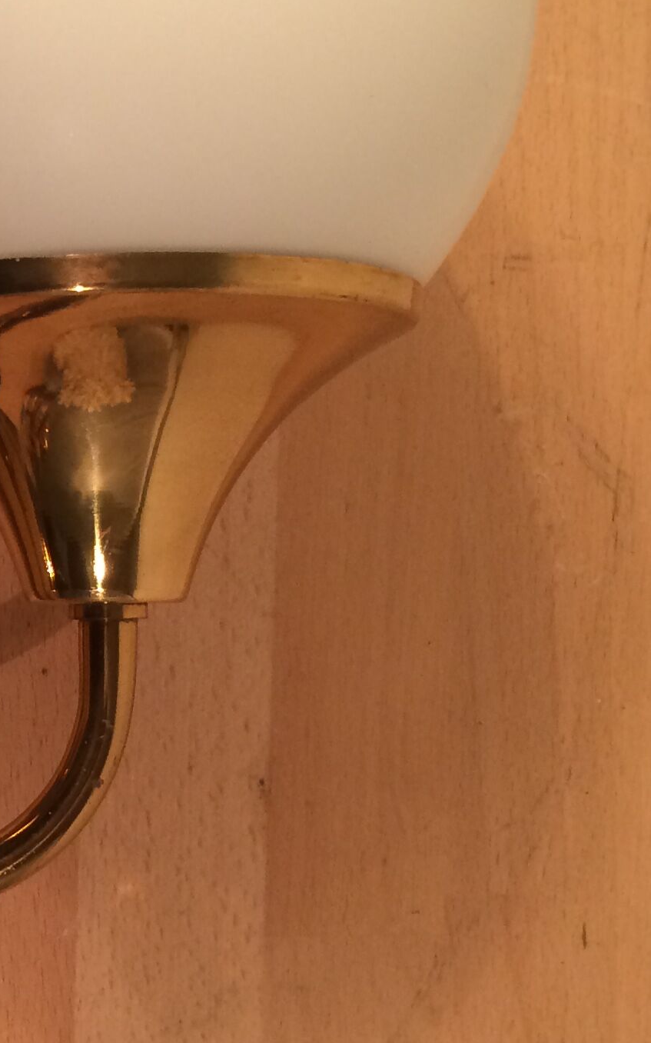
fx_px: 2102
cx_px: -173
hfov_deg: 16.7
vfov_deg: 27.9
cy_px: 538
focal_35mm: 74
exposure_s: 1/33
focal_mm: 4.15
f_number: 2.2
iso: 64
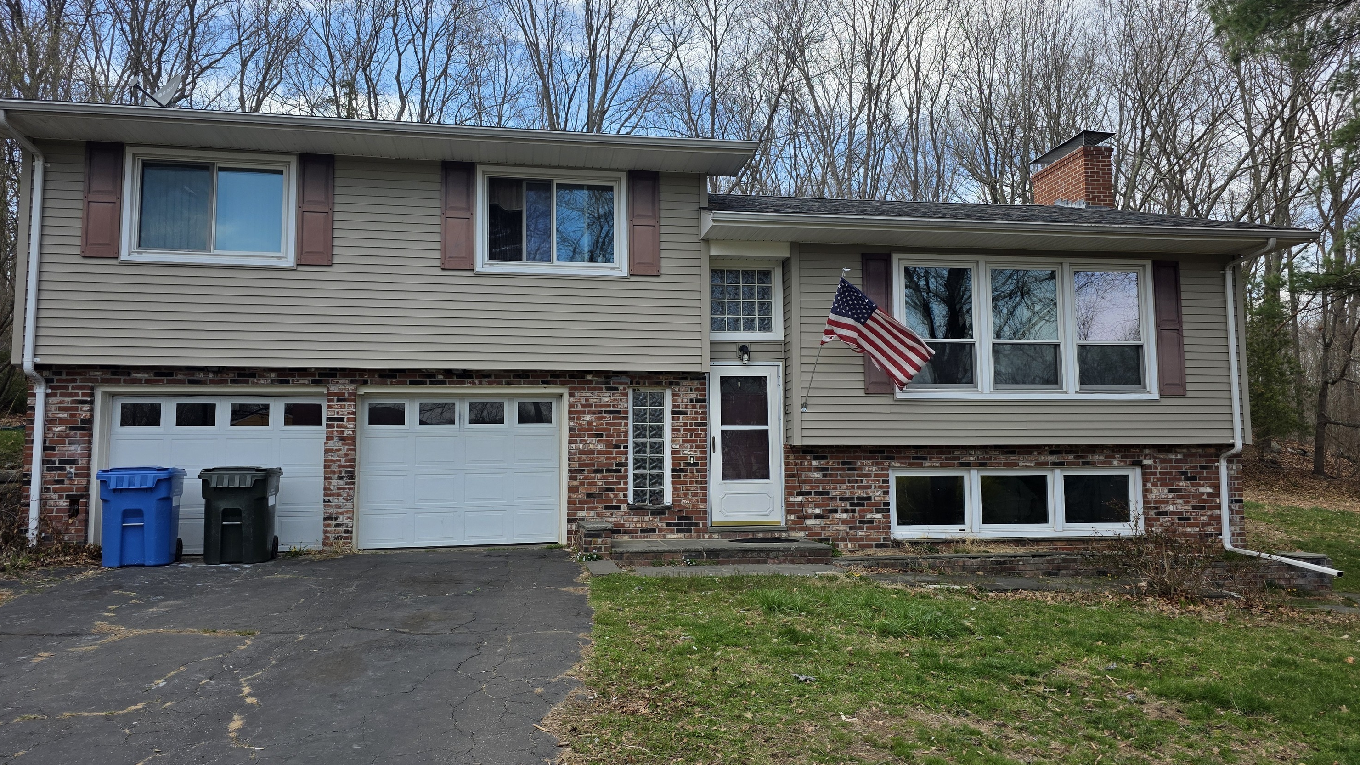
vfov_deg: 44.4
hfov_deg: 71.9
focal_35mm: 26
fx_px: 938
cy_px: 388
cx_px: 670
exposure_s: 1/1677
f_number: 1.7
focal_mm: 6.3
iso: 80
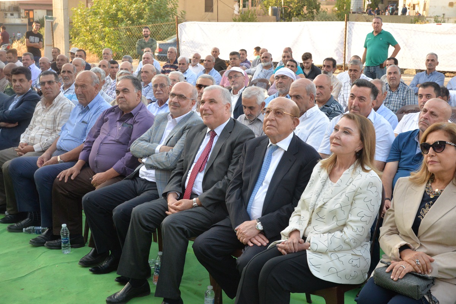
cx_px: 228
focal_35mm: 48
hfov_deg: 41.1
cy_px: 152
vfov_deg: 28.1
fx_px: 608
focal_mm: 48
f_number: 13
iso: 2500
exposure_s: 1/160
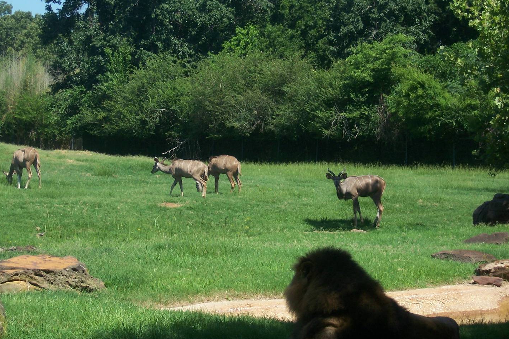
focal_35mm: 126
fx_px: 1782
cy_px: 149
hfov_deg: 16.3
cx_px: 225
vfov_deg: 10.9
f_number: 5.6
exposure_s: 1/250
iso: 80
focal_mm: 18
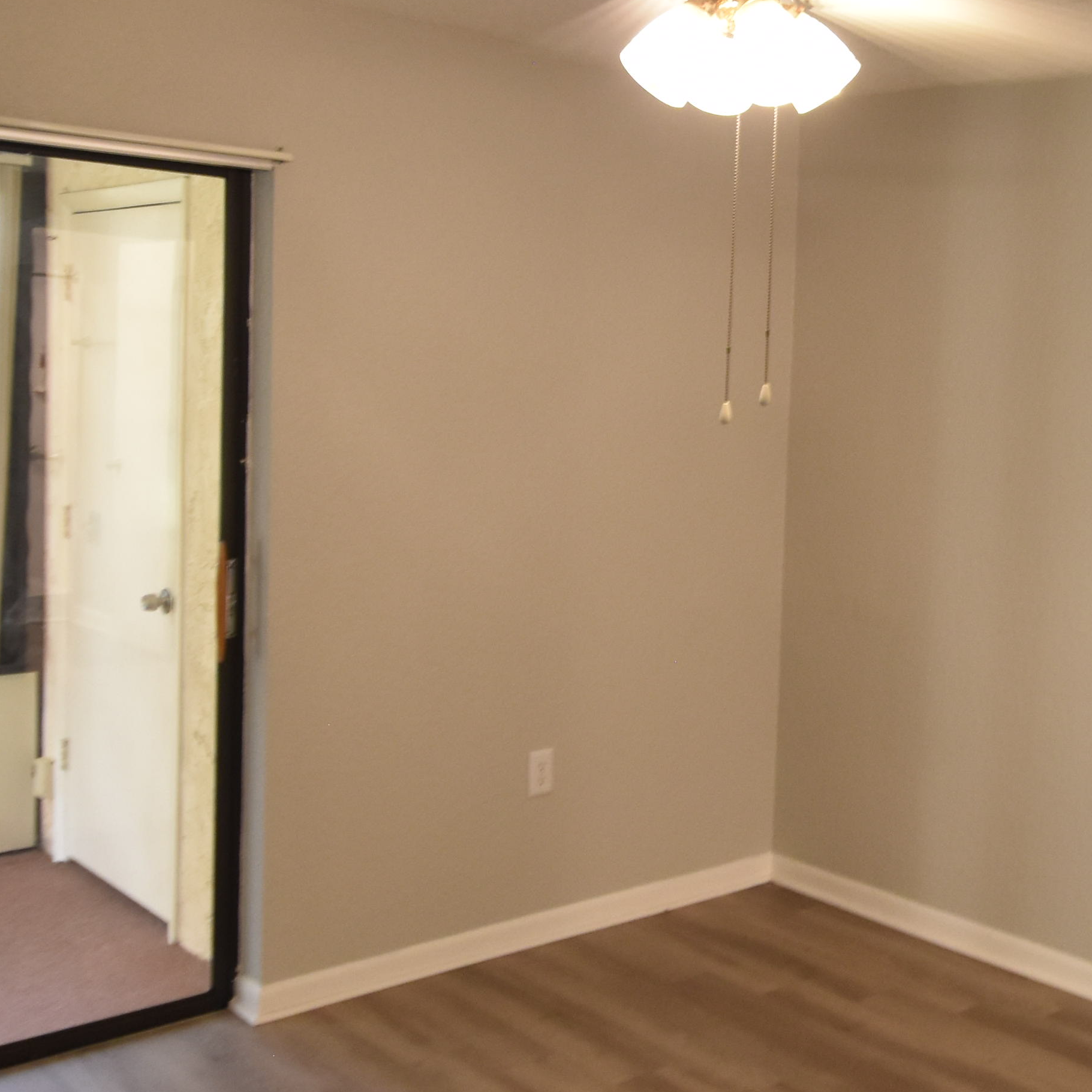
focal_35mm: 42
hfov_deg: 38.7
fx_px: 1499
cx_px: 856
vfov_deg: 39.9
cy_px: 447
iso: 800
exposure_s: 1/15
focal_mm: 10
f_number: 3.5
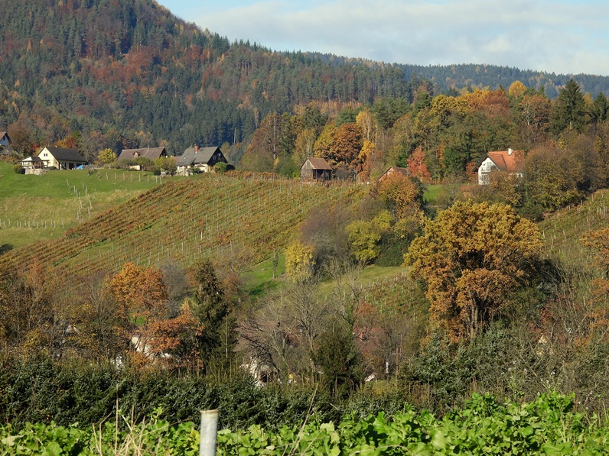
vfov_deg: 8.0
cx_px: 304
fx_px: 3272
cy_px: 228
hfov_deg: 10.6
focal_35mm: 186
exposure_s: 1/640
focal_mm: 33
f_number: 4.5
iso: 100
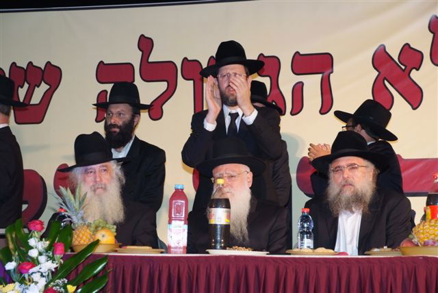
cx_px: 219
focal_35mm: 113
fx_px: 1376
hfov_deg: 18.1
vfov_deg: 12.2
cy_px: 146
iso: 1000
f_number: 5.3
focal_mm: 75
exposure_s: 1/100
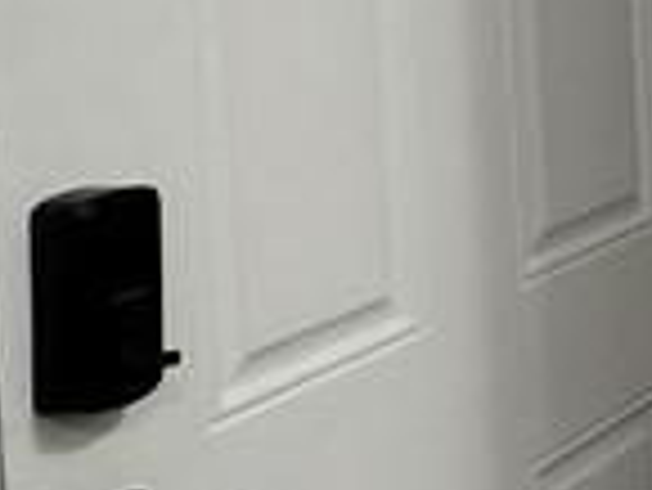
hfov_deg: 13.5
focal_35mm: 92
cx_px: 1668
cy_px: -193
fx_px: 1734
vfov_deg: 15.1
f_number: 2.2
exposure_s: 1/60
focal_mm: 1.74
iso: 200
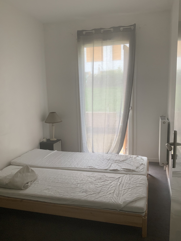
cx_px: 86
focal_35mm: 32
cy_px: 128
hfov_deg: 44.1
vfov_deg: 56.8
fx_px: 223
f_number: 1.8
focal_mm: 3
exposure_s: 1/60
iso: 50
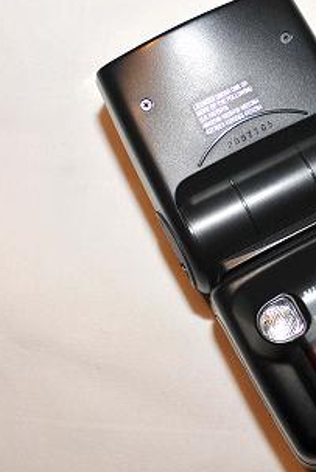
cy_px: 233
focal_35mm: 74
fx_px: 973
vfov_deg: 27.3
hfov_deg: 18.2
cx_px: 283
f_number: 5
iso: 200
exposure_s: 1/60
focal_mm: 28
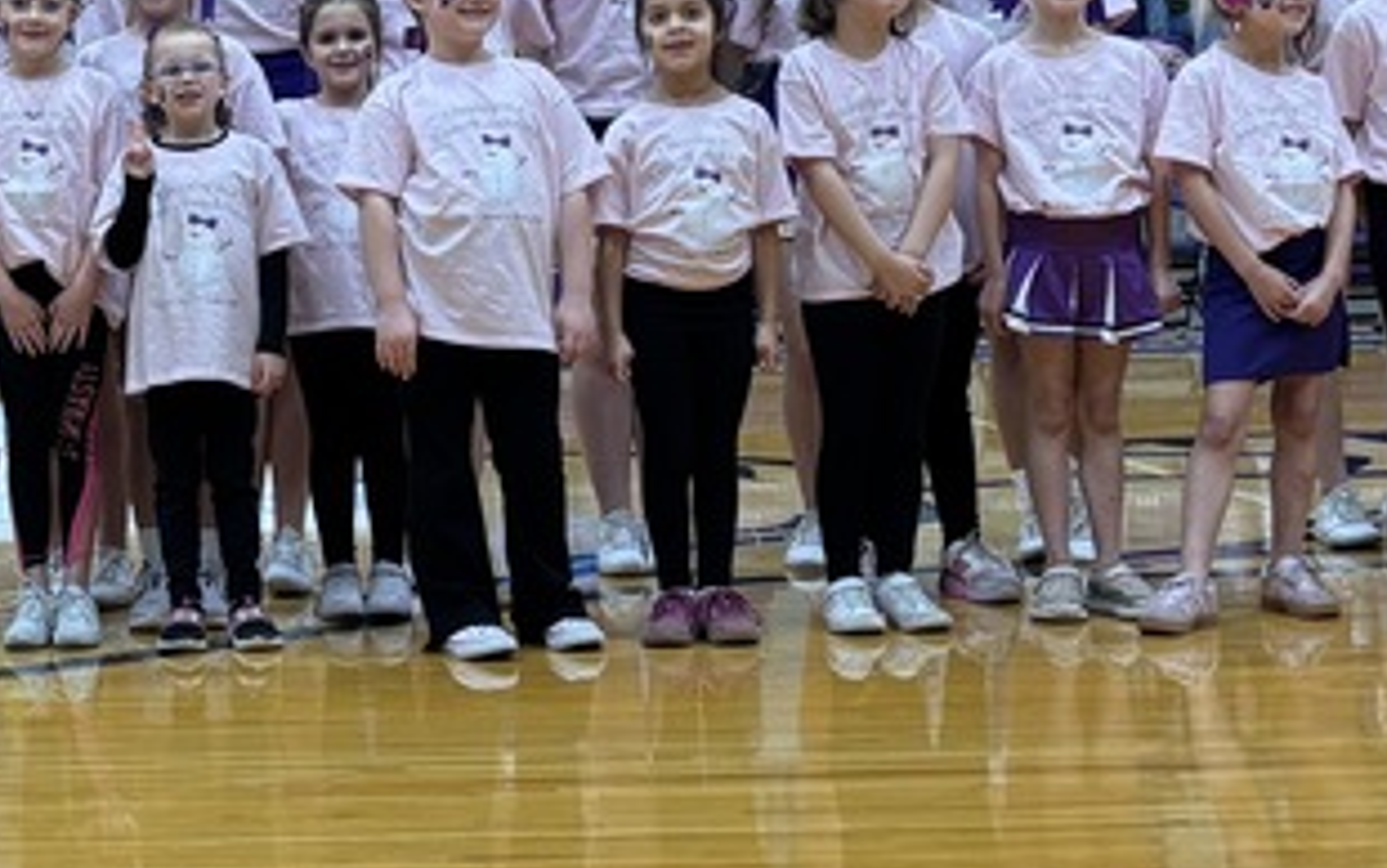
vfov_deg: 14.3
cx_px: 36
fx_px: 3441
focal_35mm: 91
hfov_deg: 22.0
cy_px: 148
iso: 125
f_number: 1.6
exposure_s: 1/120
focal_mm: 5.96
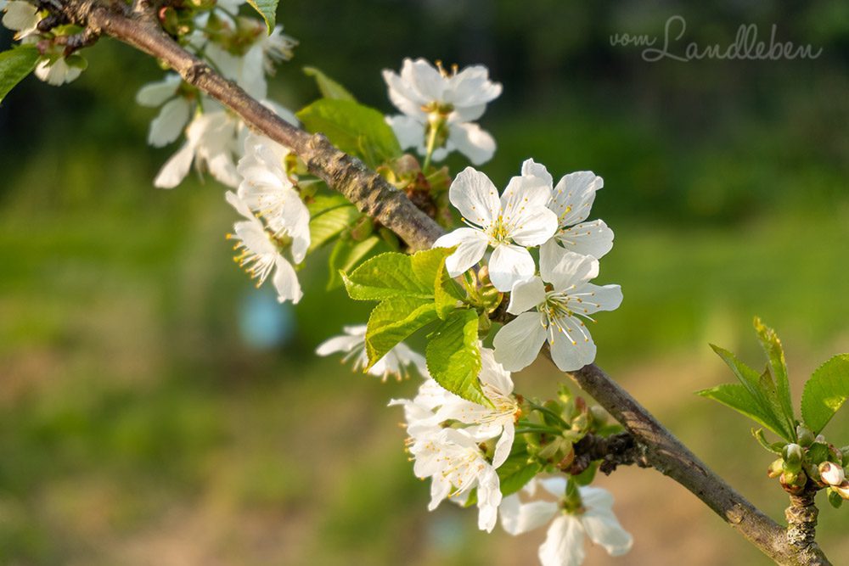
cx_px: 424
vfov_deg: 53.1
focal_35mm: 24
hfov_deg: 73.7
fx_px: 566
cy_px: 283
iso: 100
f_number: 5.6
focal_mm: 16
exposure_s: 1/125
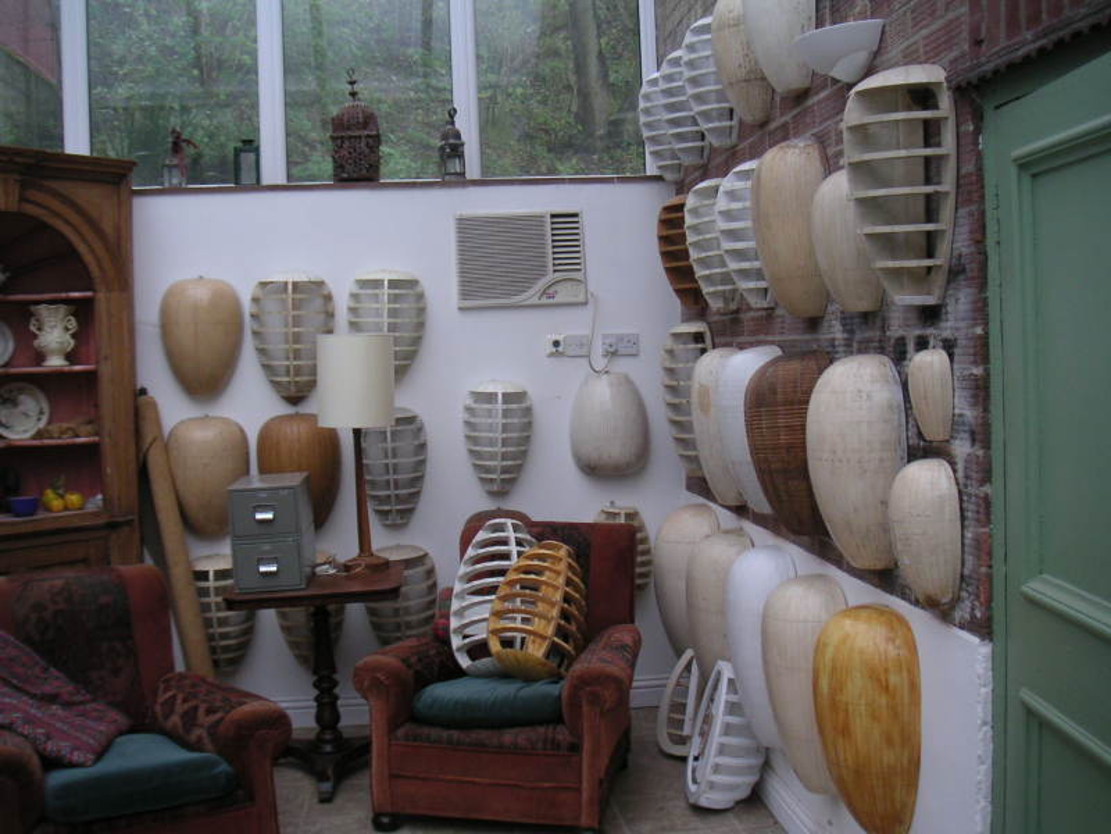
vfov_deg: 37.7
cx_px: 556
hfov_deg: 49.0
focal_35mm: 38
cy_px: 417
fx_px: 1220
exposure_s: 1/20
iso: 100
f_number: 2.8
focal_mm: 6
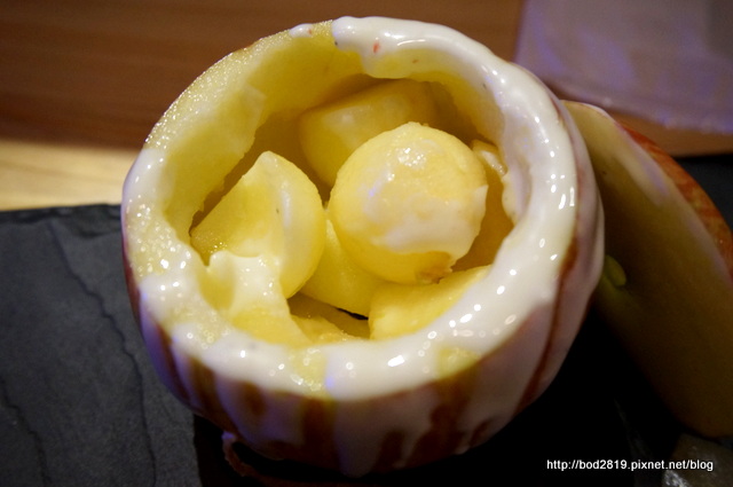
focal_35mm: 38
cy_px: 244
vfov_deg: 35.4
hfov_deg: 51.3
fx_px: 763
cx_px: 366
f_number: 5.6
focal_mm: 25
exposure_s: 1/30
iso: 1600
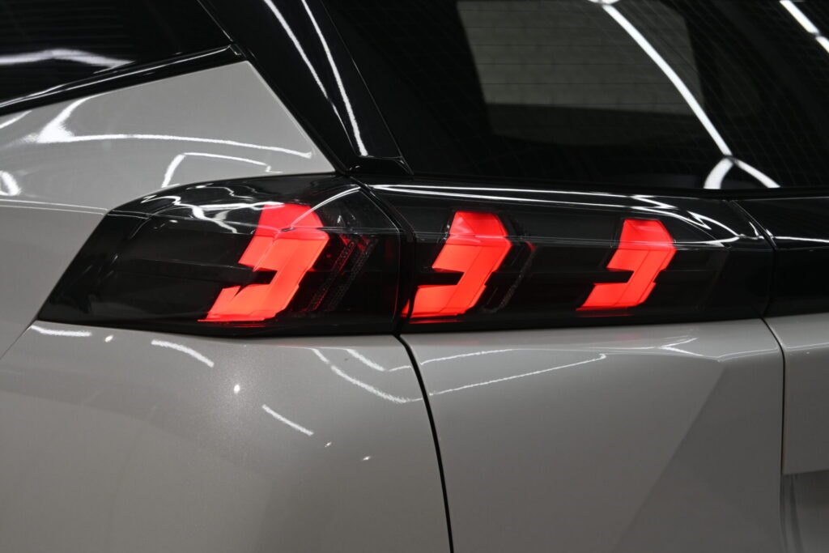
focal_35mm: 70
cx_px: 414
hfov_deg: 28.6
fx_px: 1624
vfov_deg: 19.3
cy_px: 276
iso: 500
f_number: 7.1
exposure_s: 1/320
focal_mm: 47
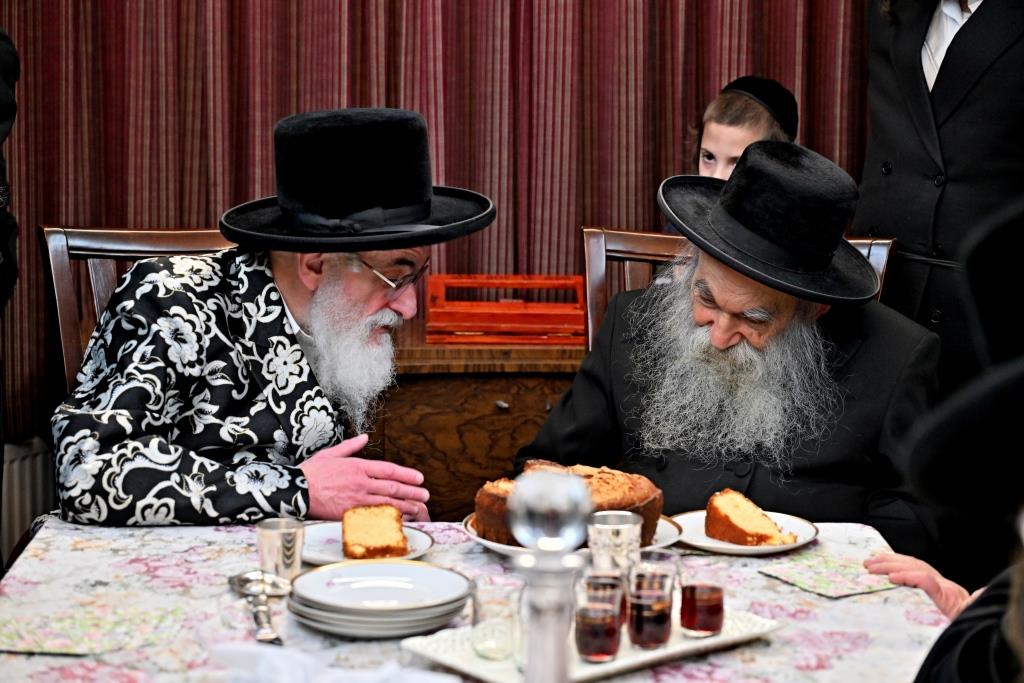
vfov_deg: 19.5
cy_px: 342
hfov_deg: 28.8
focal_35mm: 70
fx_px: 1991
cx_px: 512
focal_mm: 70
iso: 1250
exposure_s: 1/160
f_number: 4
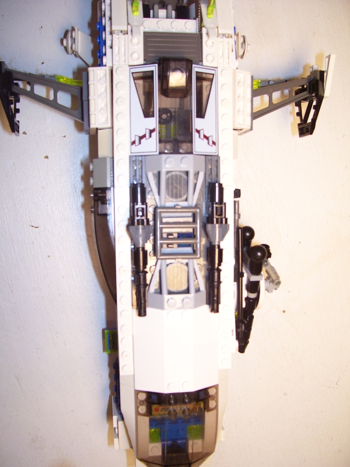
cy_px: 234
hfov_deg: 41.8
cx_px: 175
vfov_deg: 54.0
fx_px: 458
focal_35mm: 34
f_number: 2.7
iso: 125
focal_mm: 5.6
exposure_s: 1/60
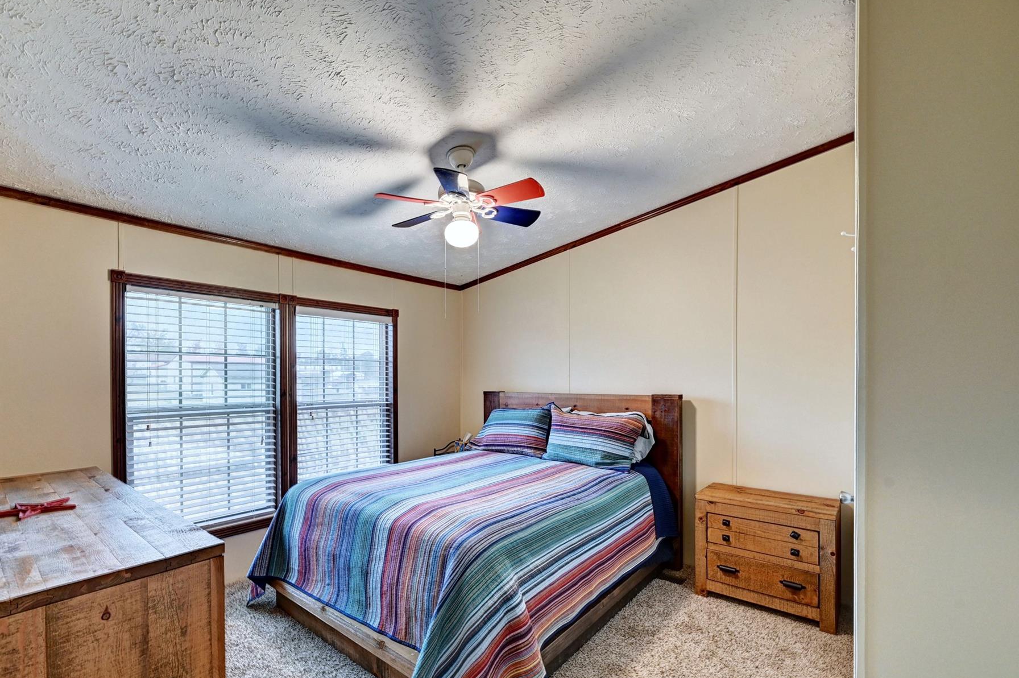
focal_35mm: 16
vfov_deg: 73.4
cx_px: 455
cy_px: 381
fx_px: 453
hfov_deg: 96.4
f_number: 8
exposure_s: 1/6
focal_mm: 14
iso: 400
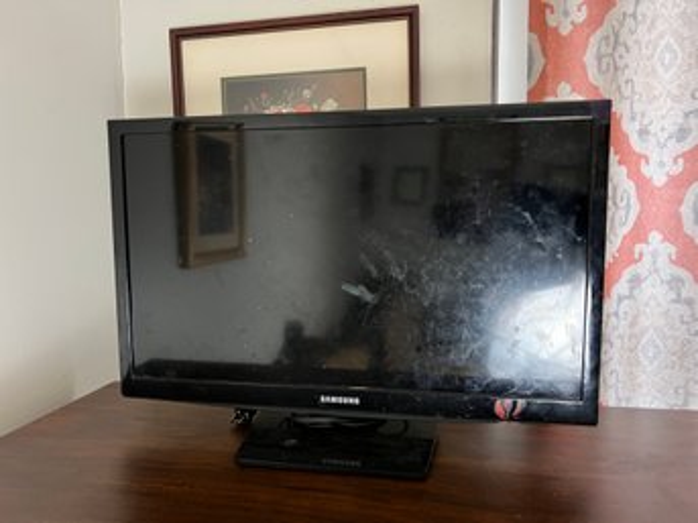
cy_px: 262
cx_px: 349
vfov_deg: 53.0
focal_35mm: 26
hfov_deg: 67.3
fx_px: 524
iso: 500
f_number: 1.5
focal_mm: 5.7
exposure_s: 1/40
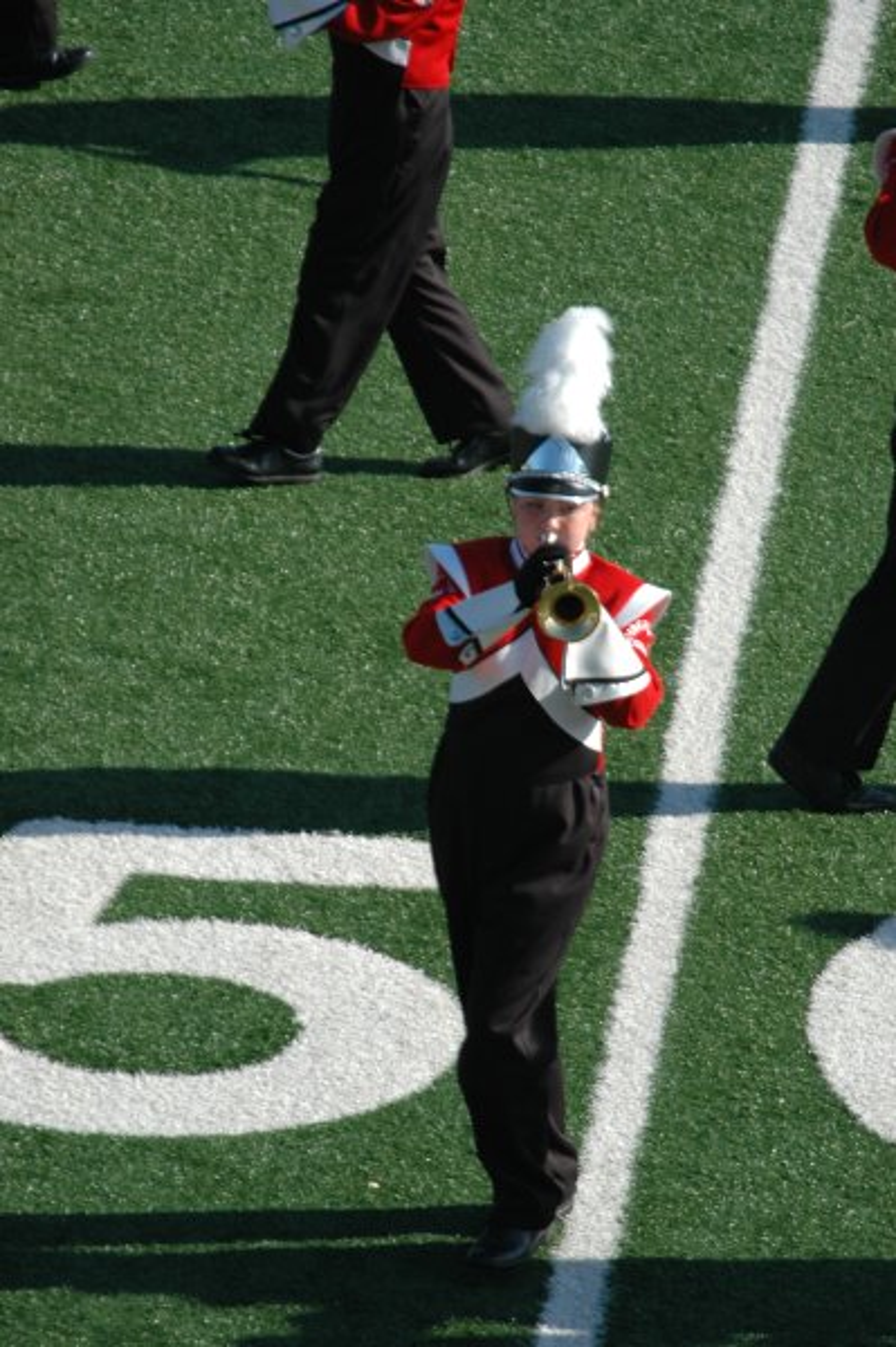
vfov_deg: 3.4
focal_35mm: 600
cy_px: 674
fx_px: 22437
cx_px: 448
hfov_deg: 2.3
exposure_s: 1/640
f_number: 5.6
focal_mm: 400
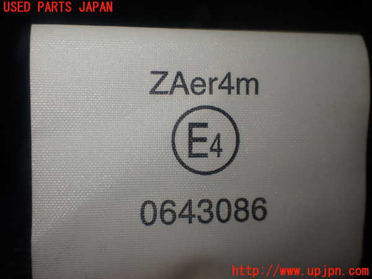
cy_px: 140
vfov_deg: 30.9
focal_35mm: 47
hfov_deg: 40.4
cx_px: 186
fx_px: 505
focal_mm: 8.4
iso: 100
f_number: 3.1
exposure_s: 1/160
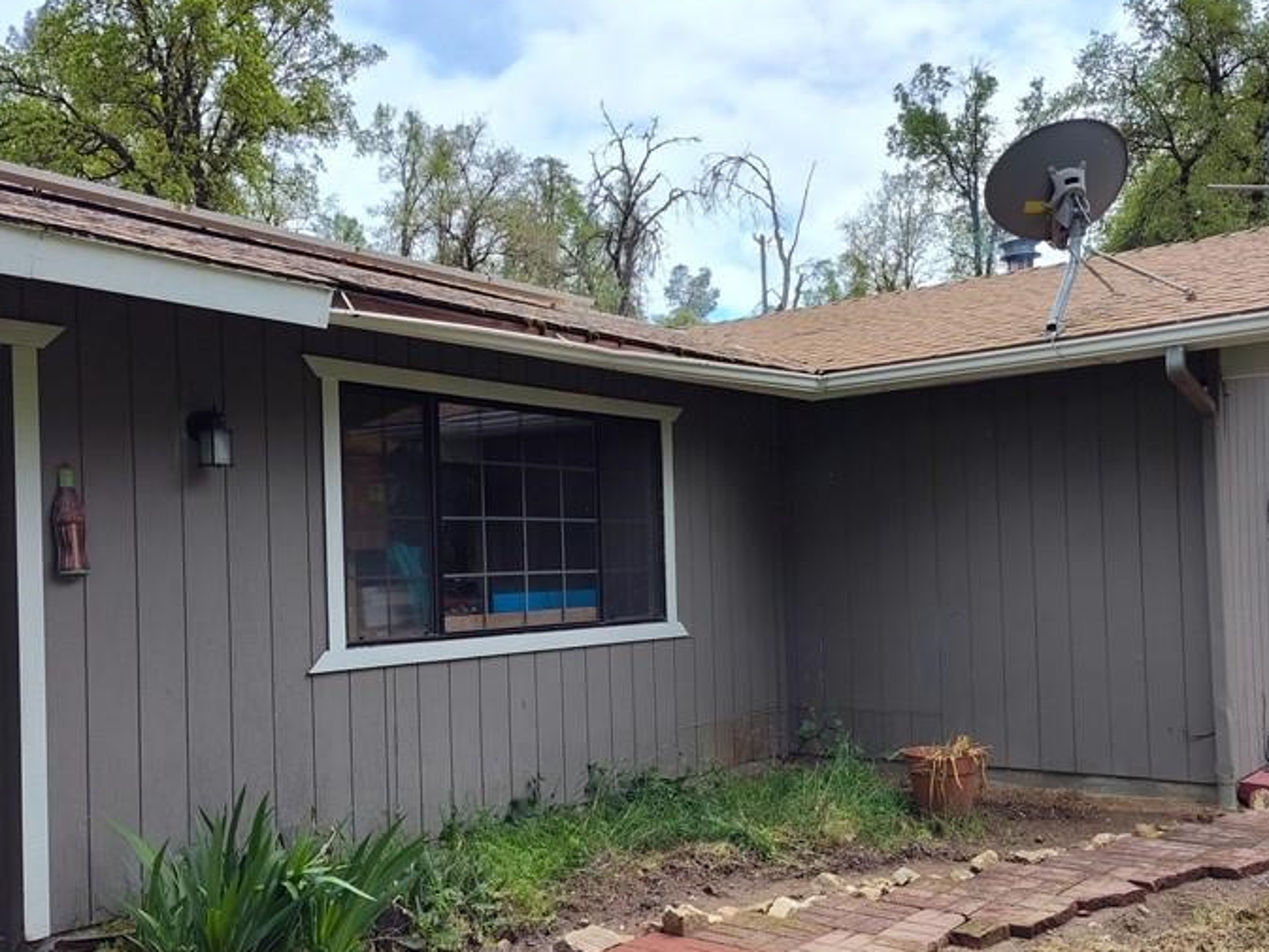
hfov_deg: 52.6
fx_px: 1283
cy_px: 547
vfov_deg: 40.6
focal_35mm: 35
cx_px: 618
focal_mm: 5.56
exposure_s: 1/1263
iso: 100
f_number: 1.8
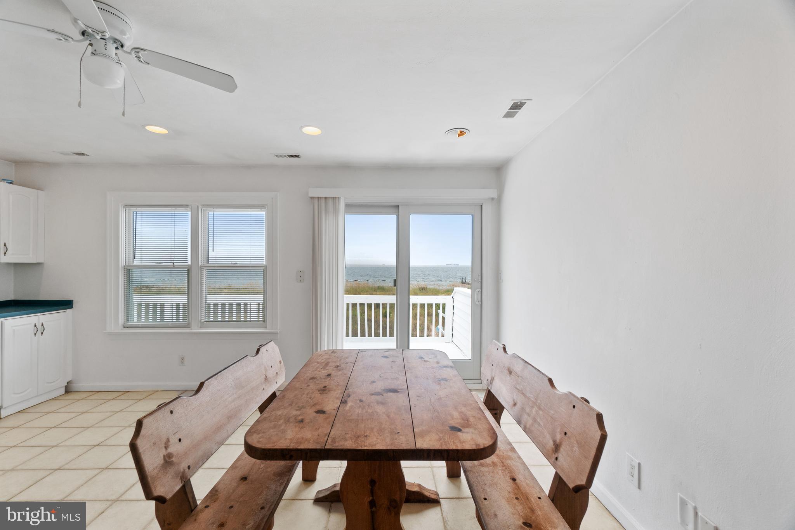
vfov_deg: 77.3
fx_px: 331
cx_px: 398
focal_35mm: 15
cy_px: 265
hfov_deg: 100.4
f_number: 8
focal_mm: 10
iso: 250
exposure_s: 1/8
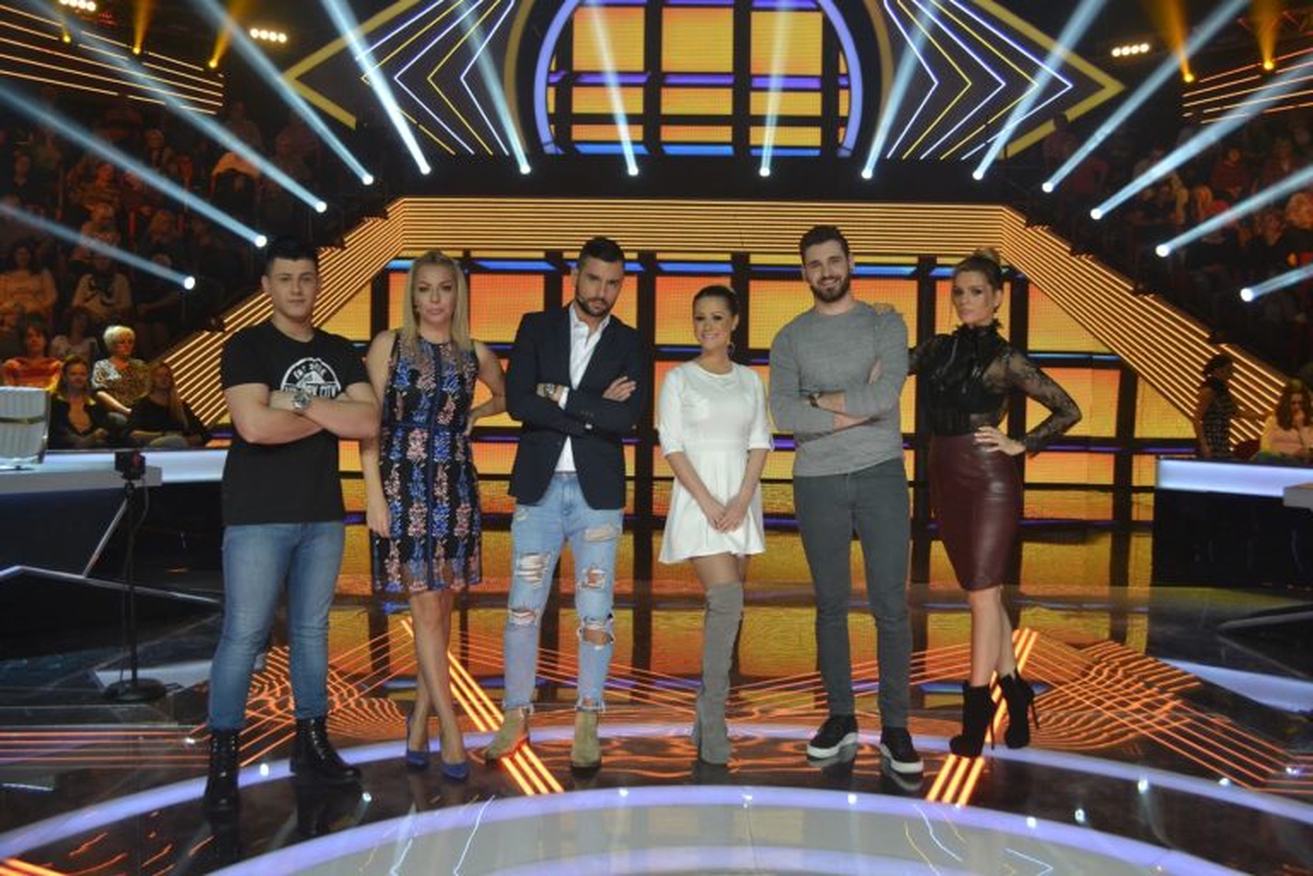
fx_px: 1094
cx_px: 656
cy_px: 438
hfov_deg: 61.9
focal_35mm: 30
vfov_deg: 43.6
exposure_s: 1/200
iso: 1600
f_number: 5.6
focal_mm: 20
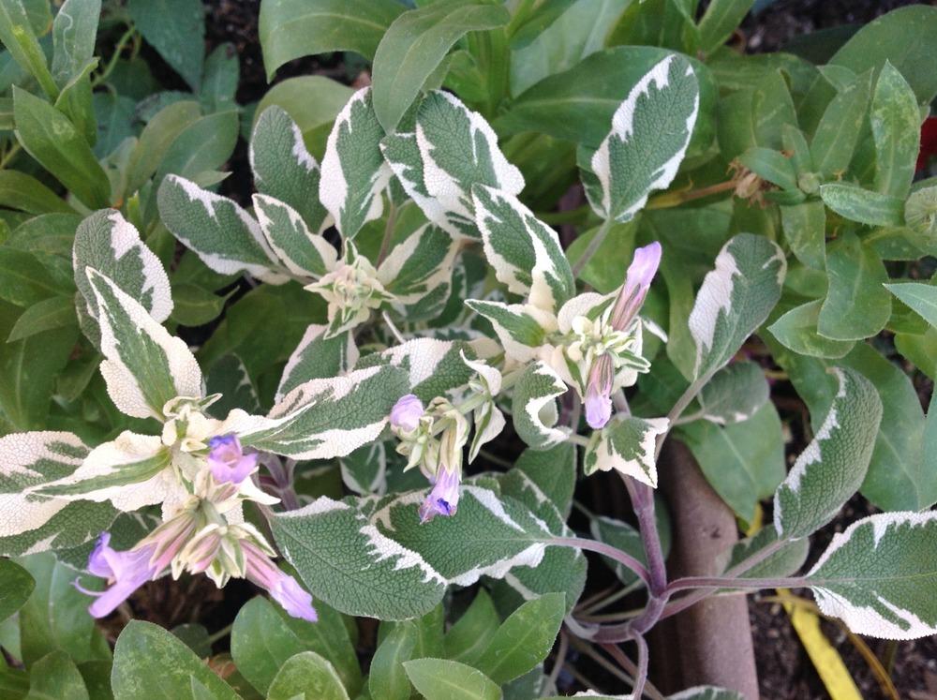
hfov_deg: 52.7
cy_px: 350
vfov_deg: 40.6
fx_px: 946
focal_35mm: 35
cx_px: 468
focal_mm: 4.28
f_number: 2.4
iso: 50
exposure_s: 1/60
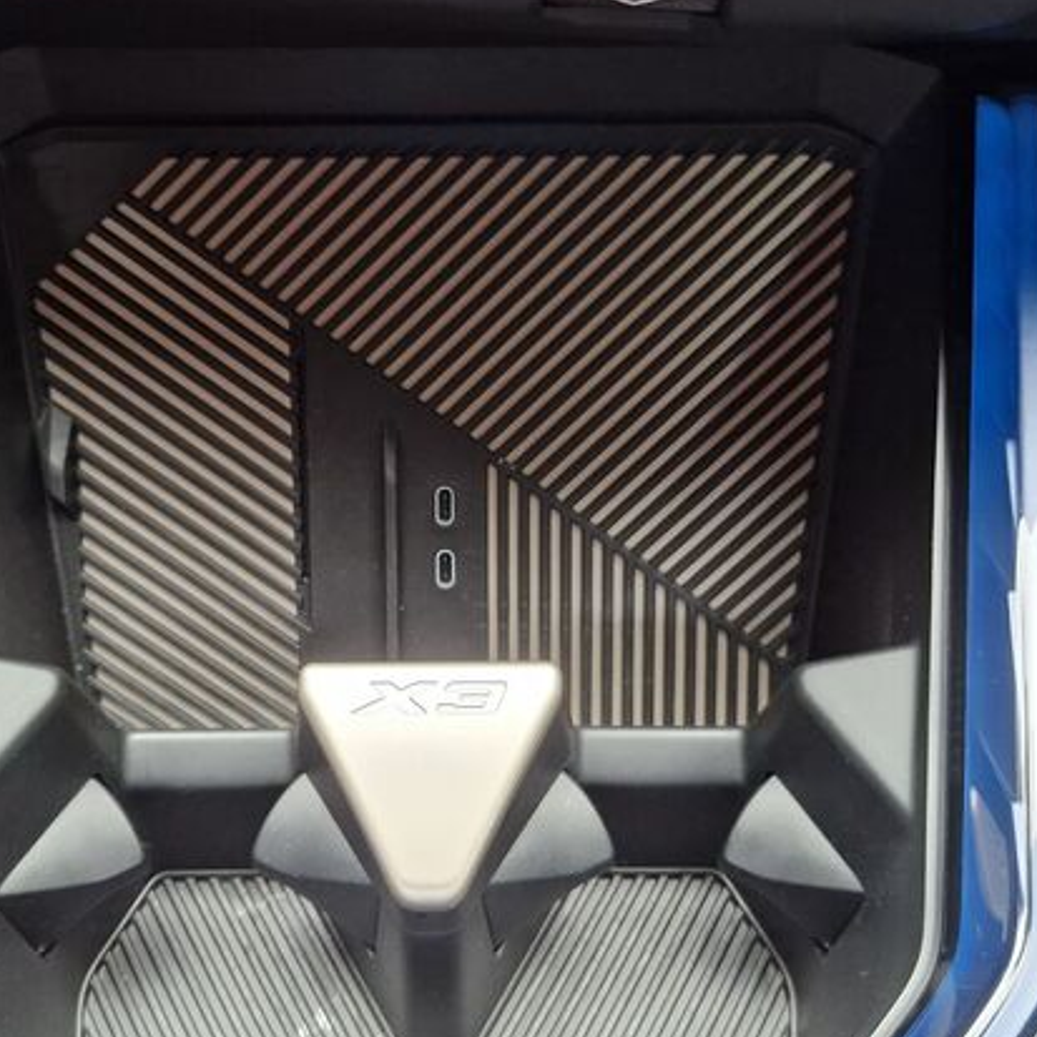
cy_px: 491
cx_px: 495
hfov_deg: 40.0
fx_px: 1423
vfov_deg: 40.0
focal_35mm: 42
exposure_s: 1/100
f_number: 1.8
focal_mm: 5.54
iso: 640
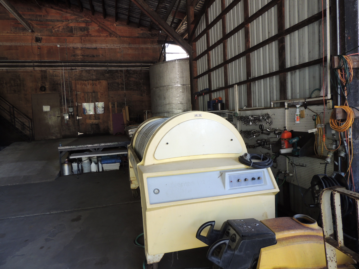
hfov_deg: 71.6
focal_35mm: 24
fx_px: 249
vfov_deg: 56.8
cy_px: 134
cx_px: 180
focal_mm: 4.3
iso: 110
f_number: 3
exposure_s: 1/30
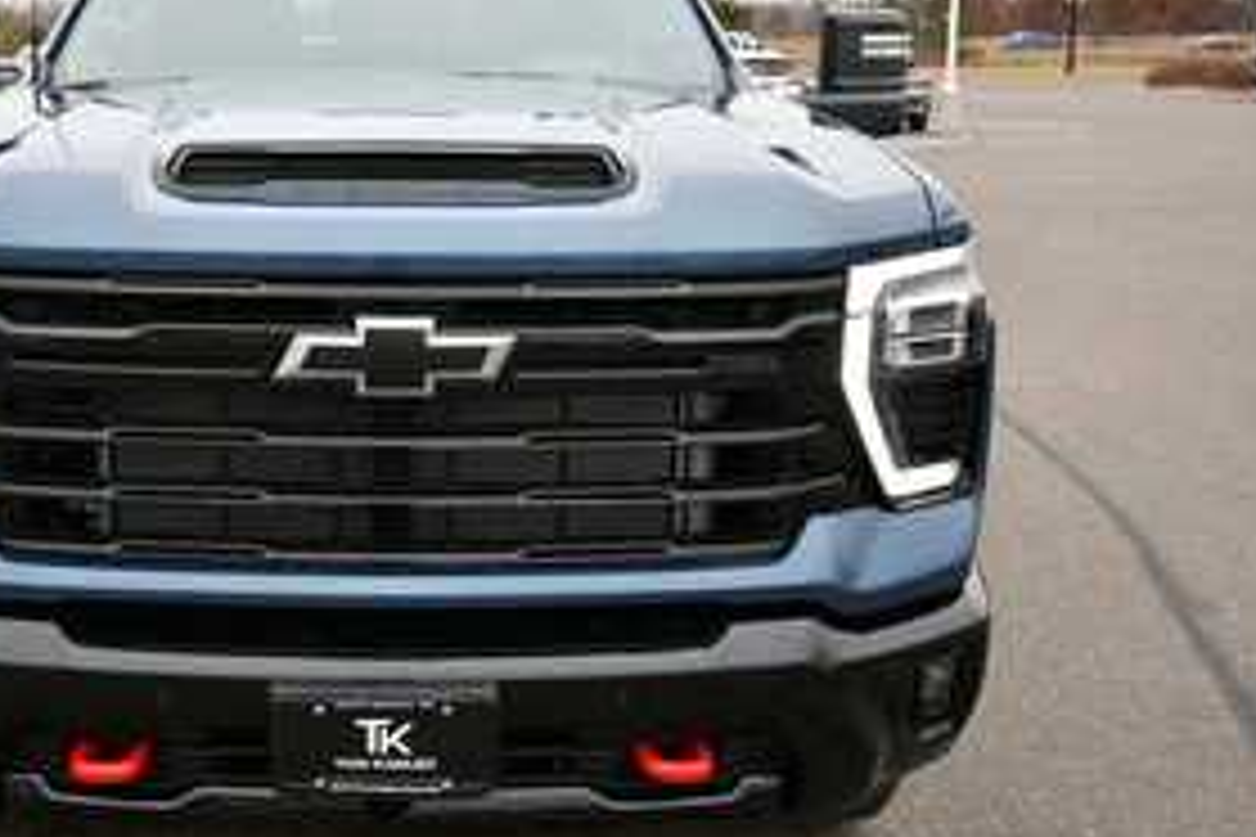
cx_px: 410
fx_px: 1500
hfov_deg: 44.7
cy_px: 344
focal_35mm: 43
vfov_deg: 31.1
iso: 450
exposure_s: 1/250
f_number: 5.6
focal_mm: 20
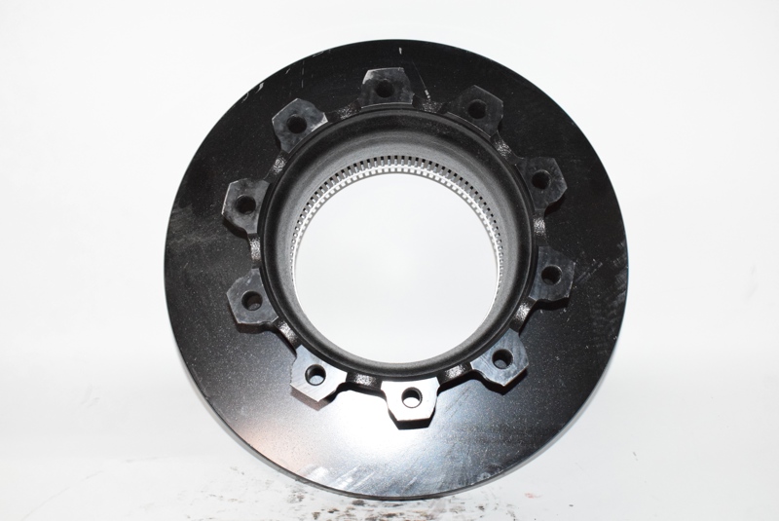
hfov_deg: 38.8
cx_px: 390
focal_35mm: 51
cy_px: 260
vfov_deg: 26.5
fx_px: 1105
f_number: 8
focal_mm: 34
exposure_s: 1/60
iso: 6400
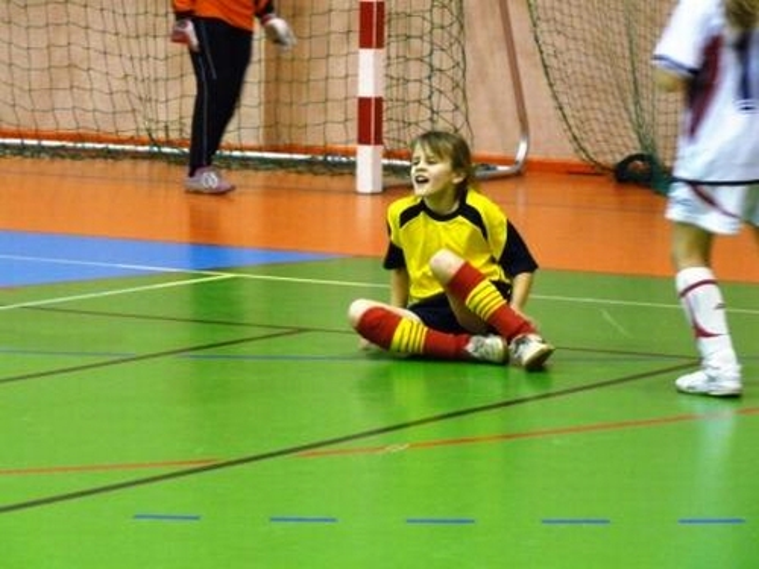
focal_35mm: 209
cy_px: 284
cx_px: 380
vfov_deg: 7.1
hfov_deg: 9.5
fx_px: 4583
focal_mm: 37.1
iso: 800
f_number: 3.7
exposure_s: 1/30
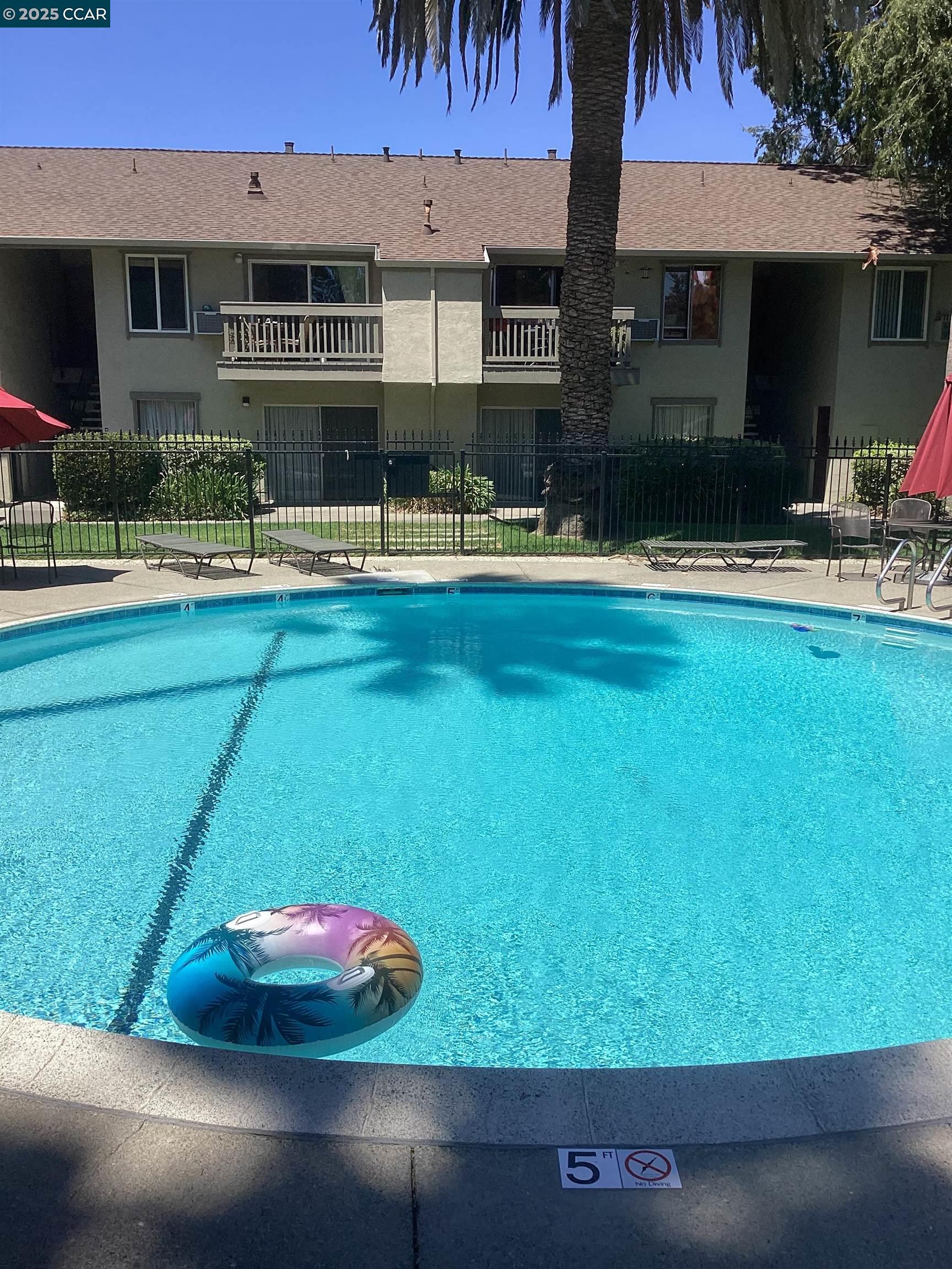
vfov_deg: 58.4
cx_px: 476
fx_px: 1137
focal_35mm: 31
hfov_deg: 45.4
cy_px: 634
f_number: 2.4
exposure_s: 1/1812
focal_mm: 3.3
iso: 25
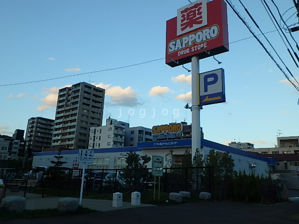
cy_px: 112
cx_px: 150
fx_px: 250
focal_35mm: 29
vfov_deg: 48.2
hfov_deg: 61.7
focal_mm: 5.2
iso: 125
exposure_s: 1/125
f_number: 4.6
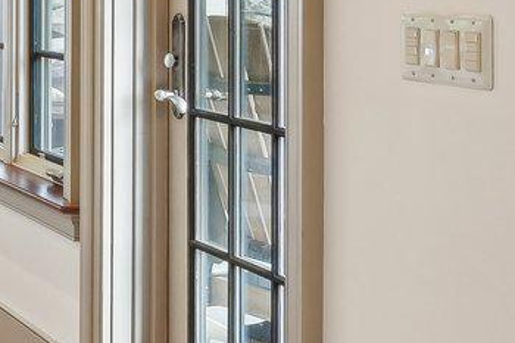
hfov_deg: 17.7
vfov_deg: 16.3
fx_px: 1172
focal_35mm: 82
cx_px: -506
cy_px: -7
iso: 400
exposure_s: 1/20
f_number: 8
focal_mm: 14
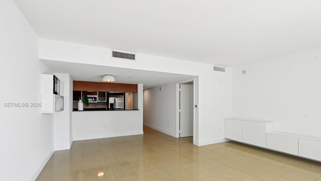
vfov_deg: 66.7
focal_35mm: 16
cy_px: 105
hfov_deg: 99.2
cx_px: 148
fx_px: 136
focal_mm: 14
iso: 100
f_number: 8
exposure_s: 1/40
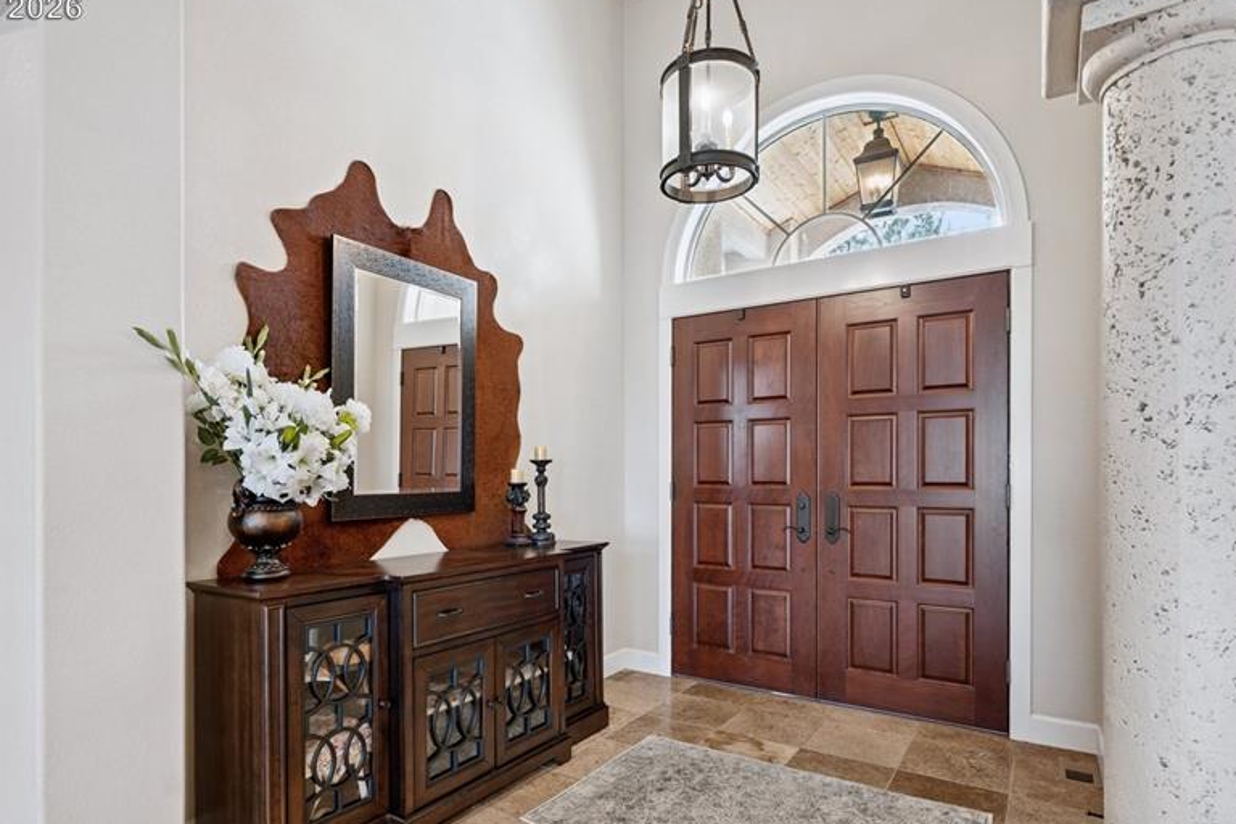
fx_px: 687
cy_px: 480
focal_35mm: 20
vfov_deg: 61.6
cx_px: 591
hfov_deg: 83.9
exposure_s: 1/30
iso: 400
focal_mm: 15
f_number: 2.8
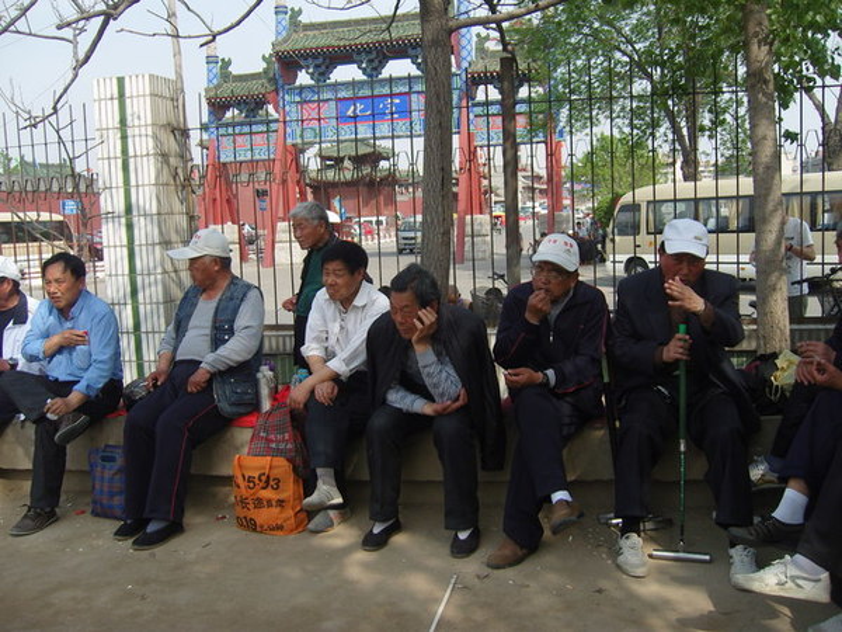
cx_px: 421
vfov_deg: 41.8
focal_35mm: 34
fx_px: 827
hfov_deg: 54.0
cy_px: 316
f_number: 7
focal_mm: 7.3
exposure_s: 1/200
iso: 100
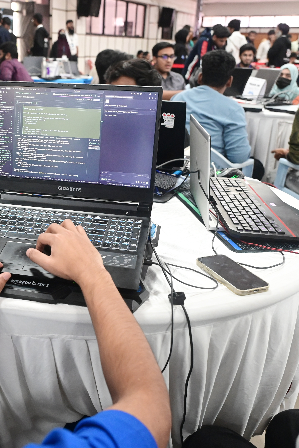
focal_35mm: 37
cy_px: 223
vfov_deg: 51.9
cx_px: 67
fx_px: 461
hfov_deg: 35.0
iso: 5000
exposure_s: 1/125
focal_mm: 24
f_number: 4
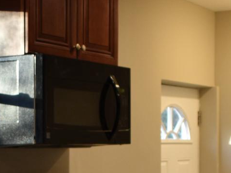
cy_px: 220
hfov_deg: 17.7
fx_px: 741
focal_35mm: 111
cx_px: 98
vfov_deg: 12.9
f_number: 4
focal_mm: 18
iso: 450
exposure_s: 1/60
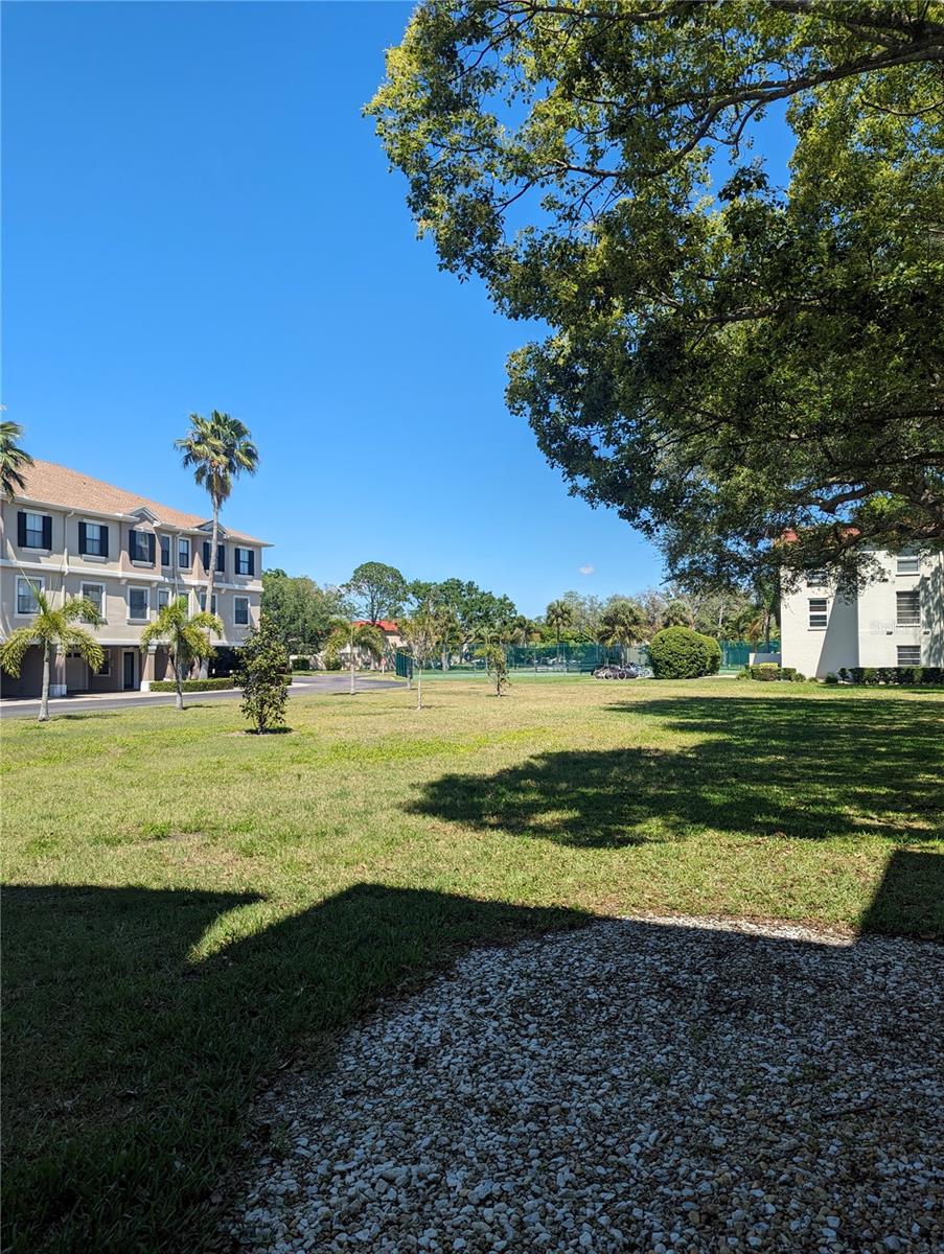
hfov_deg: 56.9
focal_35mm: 24
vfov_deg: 71.5
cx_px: 472
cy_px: 627
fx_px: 871
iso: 45
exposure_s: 1/1414
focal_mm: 6.81
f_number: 1.85
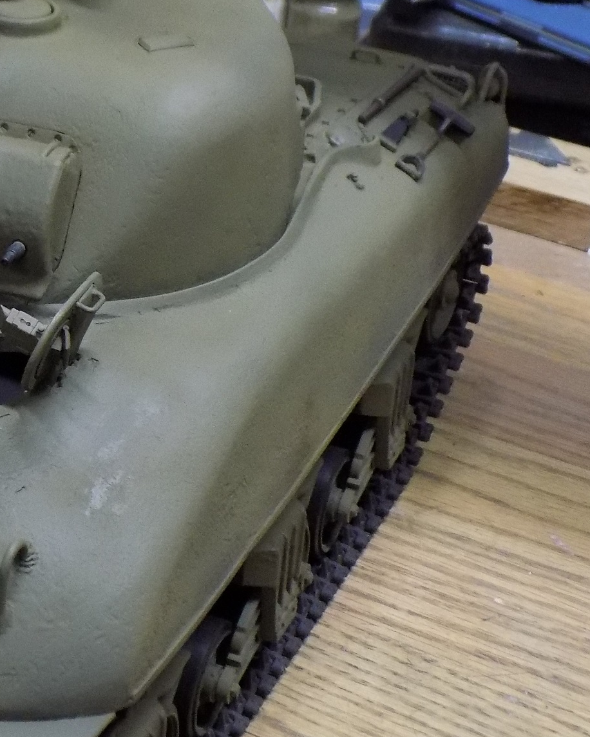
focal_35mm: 101
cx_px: -61
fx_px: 2205
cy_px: 404
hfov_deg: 14.9
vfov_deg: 19.0
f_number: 3.7
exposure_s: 1/30
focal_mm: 8.1
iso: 400
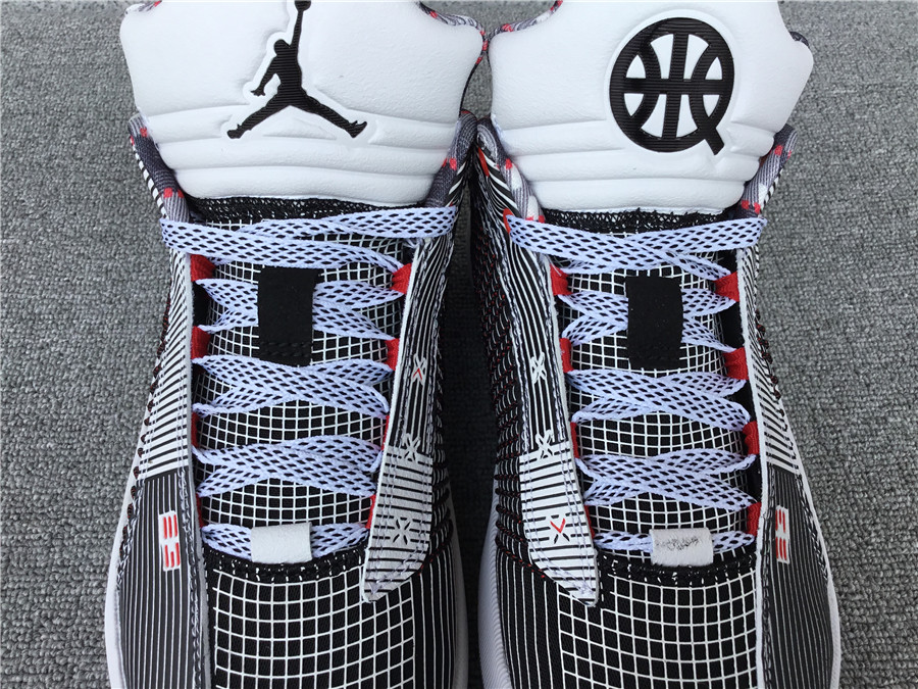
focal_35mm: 31
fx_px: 822
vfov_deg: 45.4
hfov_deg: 58.4
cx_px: 459
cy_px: 344
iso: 25
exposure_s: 1/485
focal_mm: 3.3
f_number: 2.4
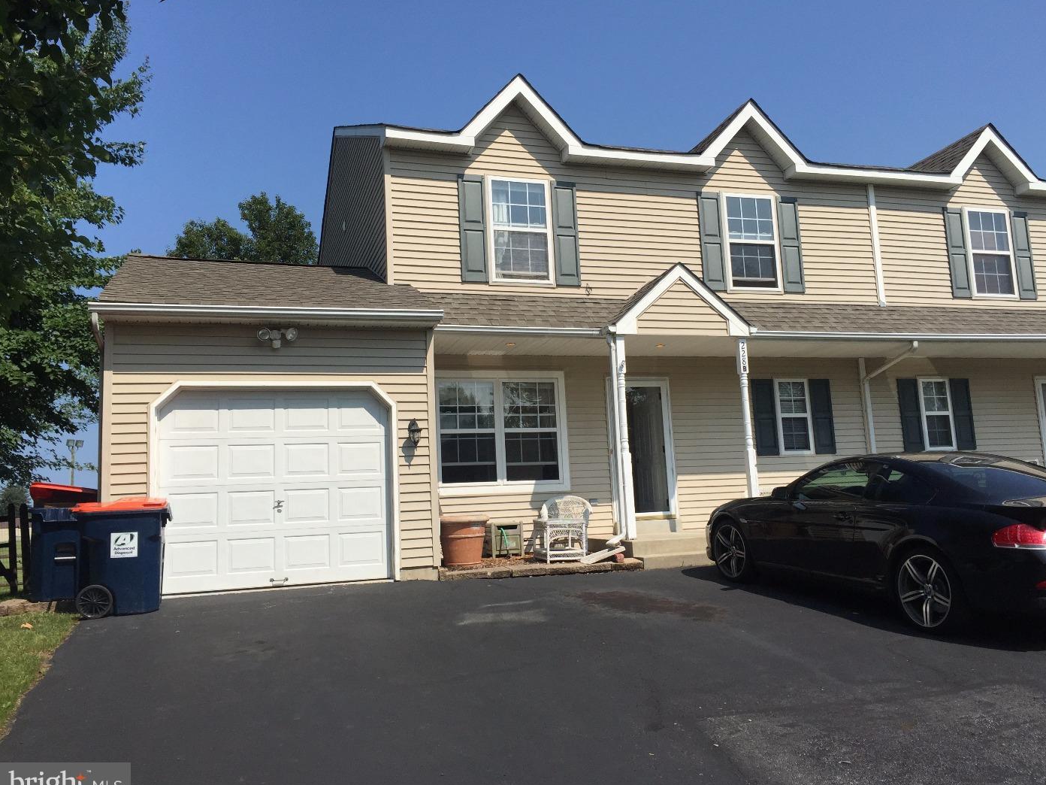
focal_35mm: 30
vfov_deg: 46.8
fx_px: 907
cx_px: 540
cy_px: 400
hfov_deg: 60.0
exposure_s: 1/3300
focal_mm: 4.15
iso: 32
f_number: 2.2
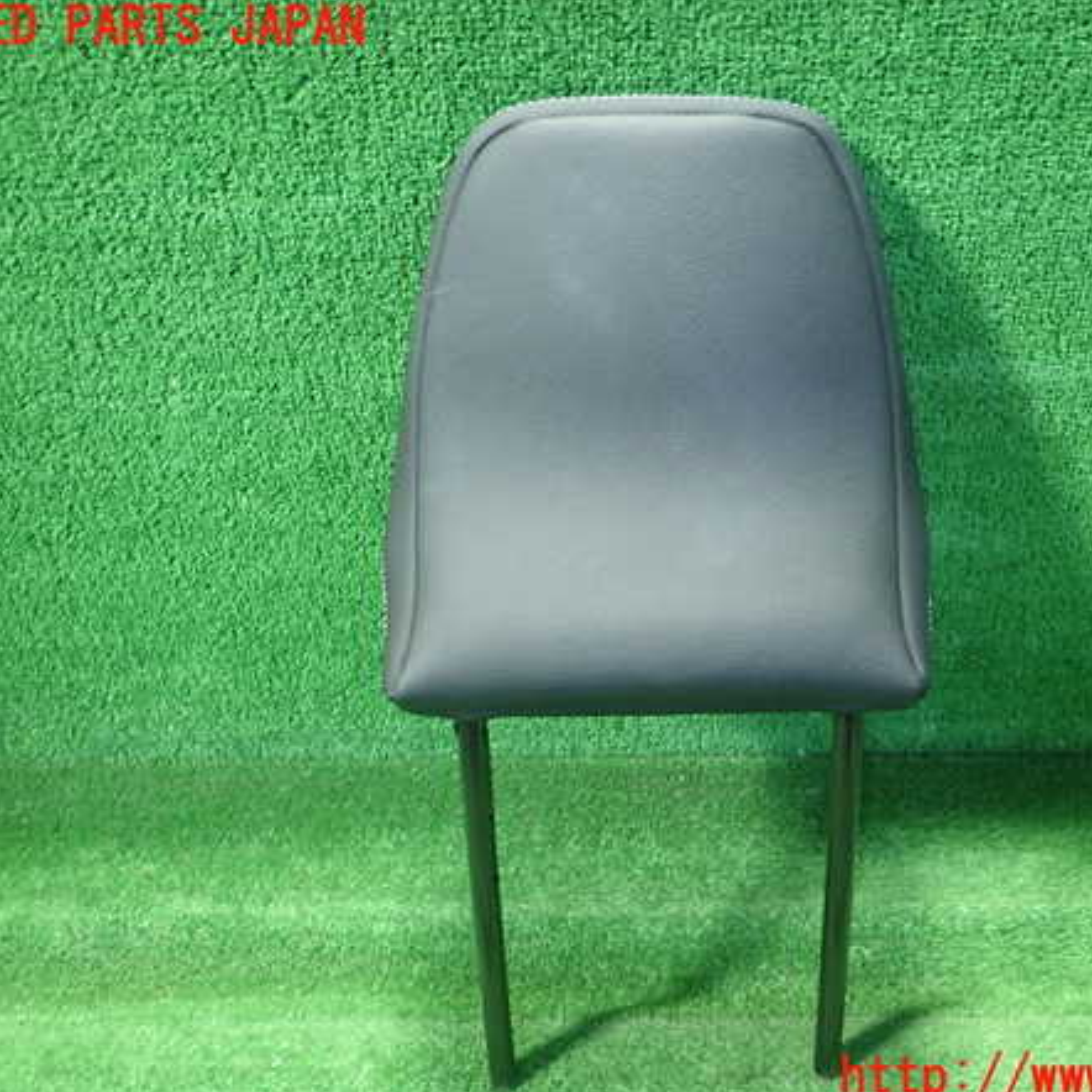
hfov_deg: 53.6
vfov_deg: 54.0
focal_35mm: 30
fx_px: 1071
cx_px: 657
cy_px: 553
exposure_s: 1/30
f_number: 2
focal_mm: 4.5
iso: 200
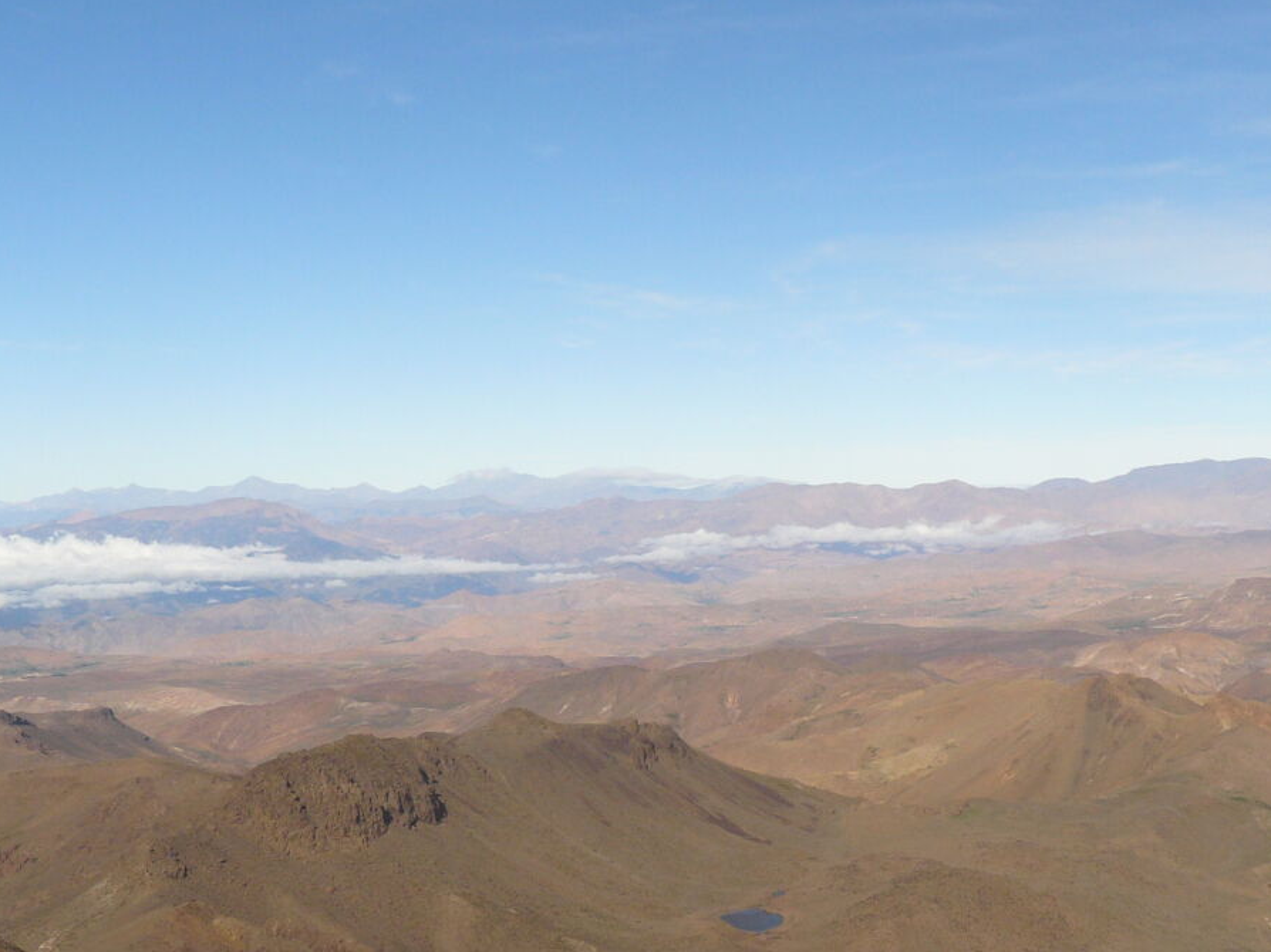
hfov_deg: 32.6
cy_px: 548
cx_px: 948
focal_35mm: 58
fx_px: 2129
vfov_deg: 25.2
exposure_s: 1/400
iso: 100
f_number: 6.3
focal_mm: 6
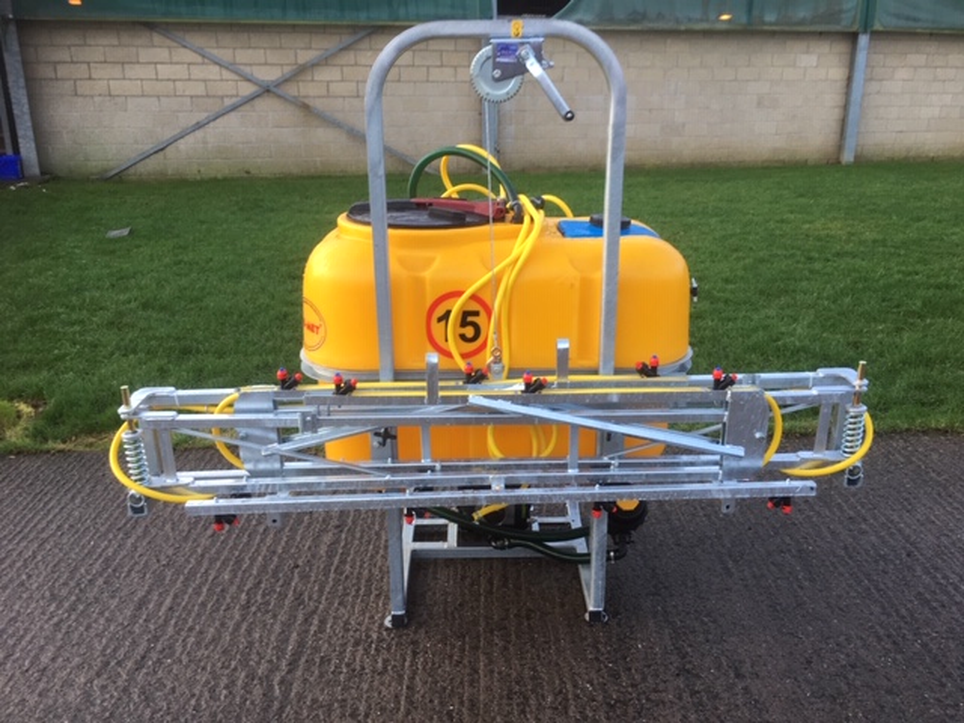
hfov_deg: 61.7
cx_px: 482
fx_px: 808
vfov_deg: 48.2
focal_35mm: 29
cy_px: 362
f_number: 2.2
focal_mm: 4.15
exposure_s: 1/100
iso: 32
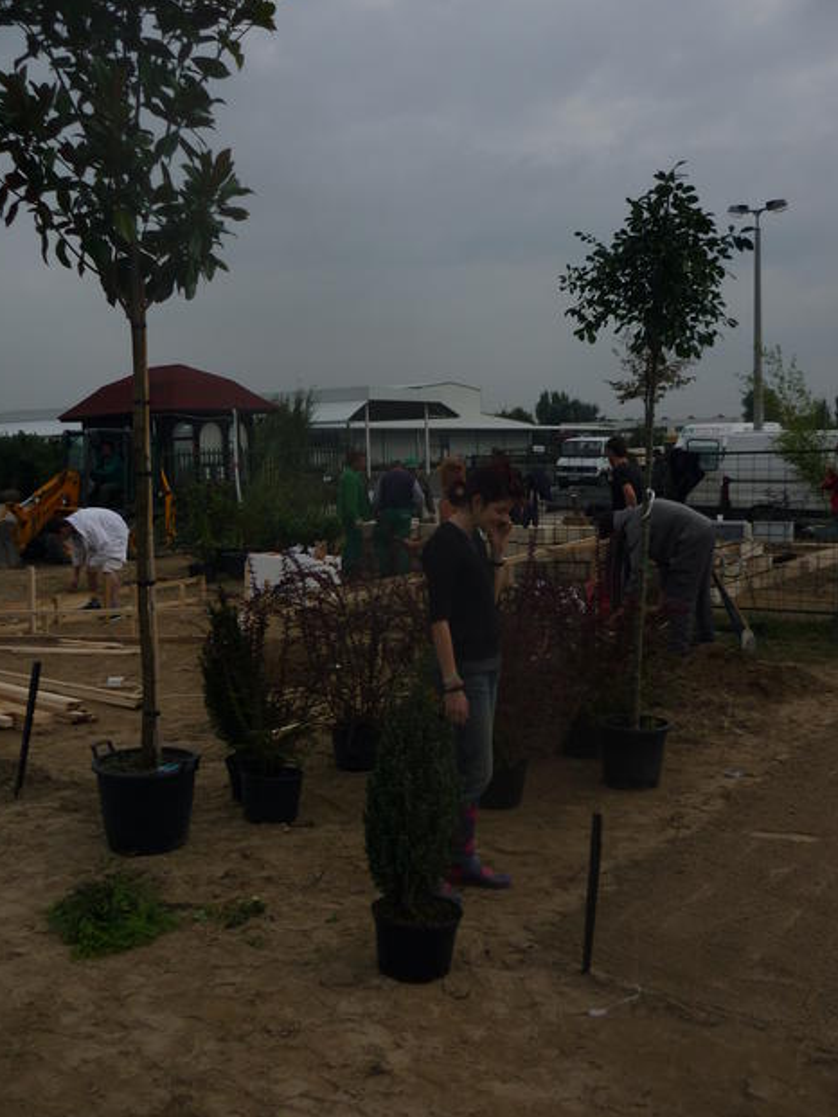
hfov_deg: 41.8
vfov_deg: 53.9
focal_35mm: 34
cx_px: 423
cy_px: 558
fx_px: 1097
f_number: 8
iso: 80
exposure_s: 1/320
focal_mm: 5.5
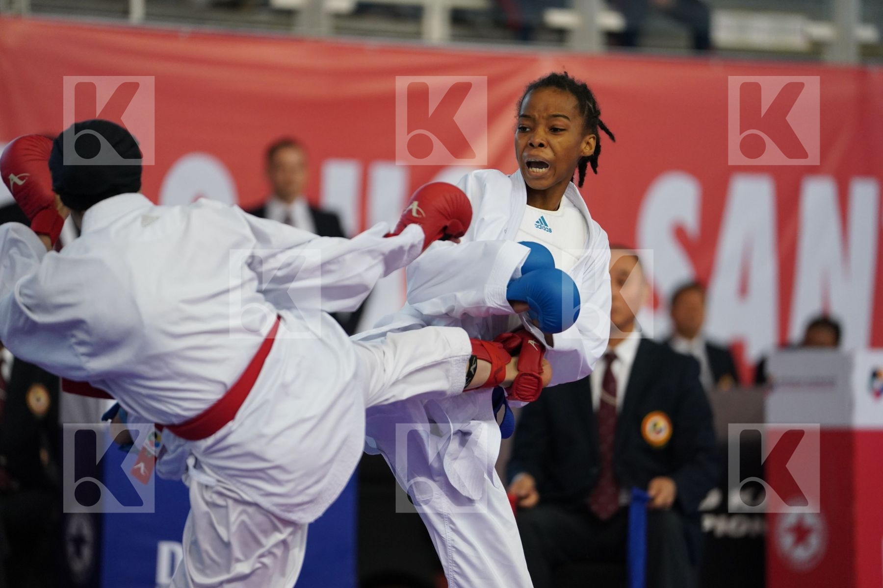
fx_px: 4905
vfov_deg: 6.9
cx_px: 442
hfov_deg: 10.3
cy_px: 294
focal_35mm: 200
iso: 2500
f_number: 2.8
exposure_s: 1/1000
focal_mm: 200
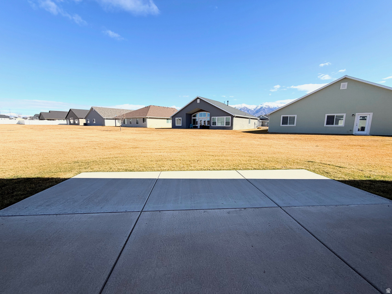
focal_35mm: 14
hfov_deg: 102.1
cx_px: 196
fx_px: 159
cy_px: 147
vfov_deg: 85.7
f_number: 2.2
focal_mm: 2.22
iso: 25
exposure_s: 1/770
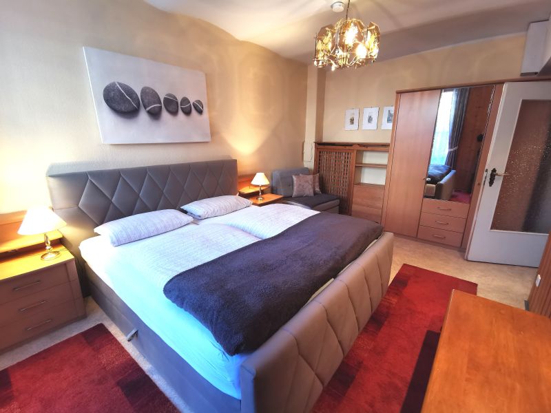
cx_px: 276
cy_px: 206
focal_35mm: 16
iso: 200
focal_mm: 2.35
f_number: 2.2
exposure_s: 1/33.3
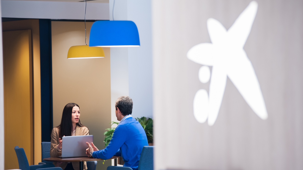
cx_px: 151
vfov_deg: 7.4
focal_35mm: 163
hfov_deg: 13.2
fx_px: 1309
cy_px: 92
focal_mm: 155
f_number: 2.8
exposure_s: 1/160
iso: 1100
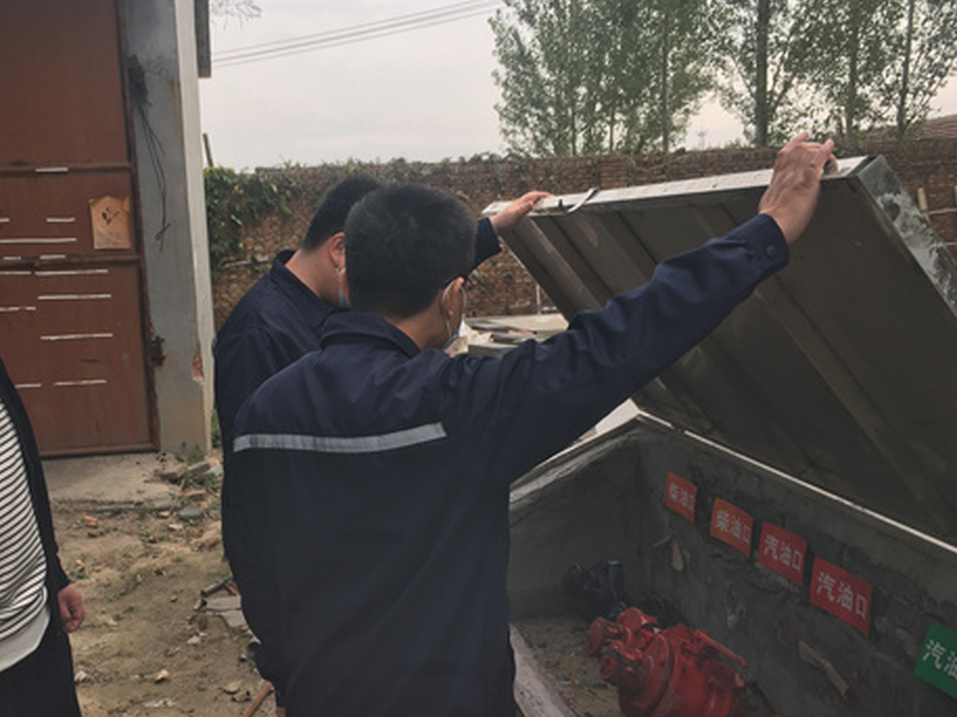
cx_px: 357
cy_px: 424
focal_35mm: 38
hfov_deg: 48.5
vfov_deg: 37.6
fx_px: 1050
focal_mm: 4.15
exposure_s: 1/490
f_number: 2.2
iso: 25
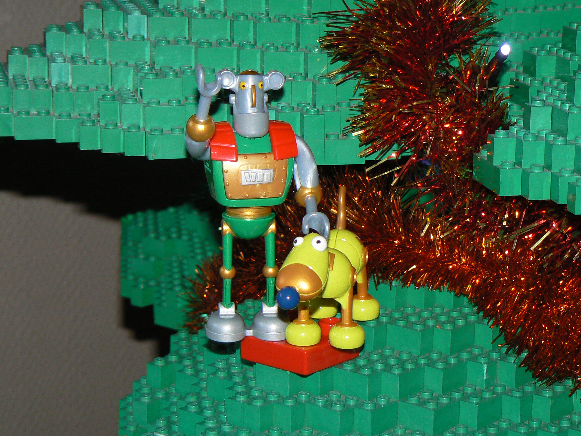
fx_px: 1813
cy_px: 218
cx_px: 290
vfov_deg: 13.7
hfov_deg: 18.2
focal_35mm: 108
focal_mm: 14.9
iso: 100
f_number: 3.2
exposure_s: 1/25
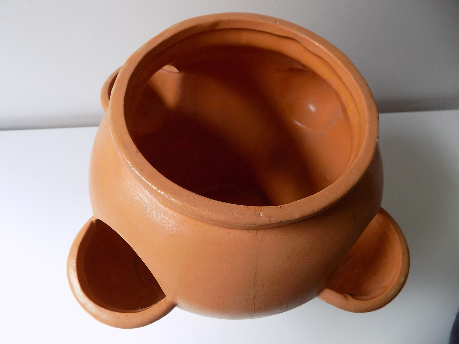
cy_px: 172
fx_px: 305
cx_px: 230
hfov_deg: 73.9
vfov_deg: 58.9
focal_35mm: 23
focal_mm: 4
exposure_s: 1/30
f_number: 3.1
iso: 125
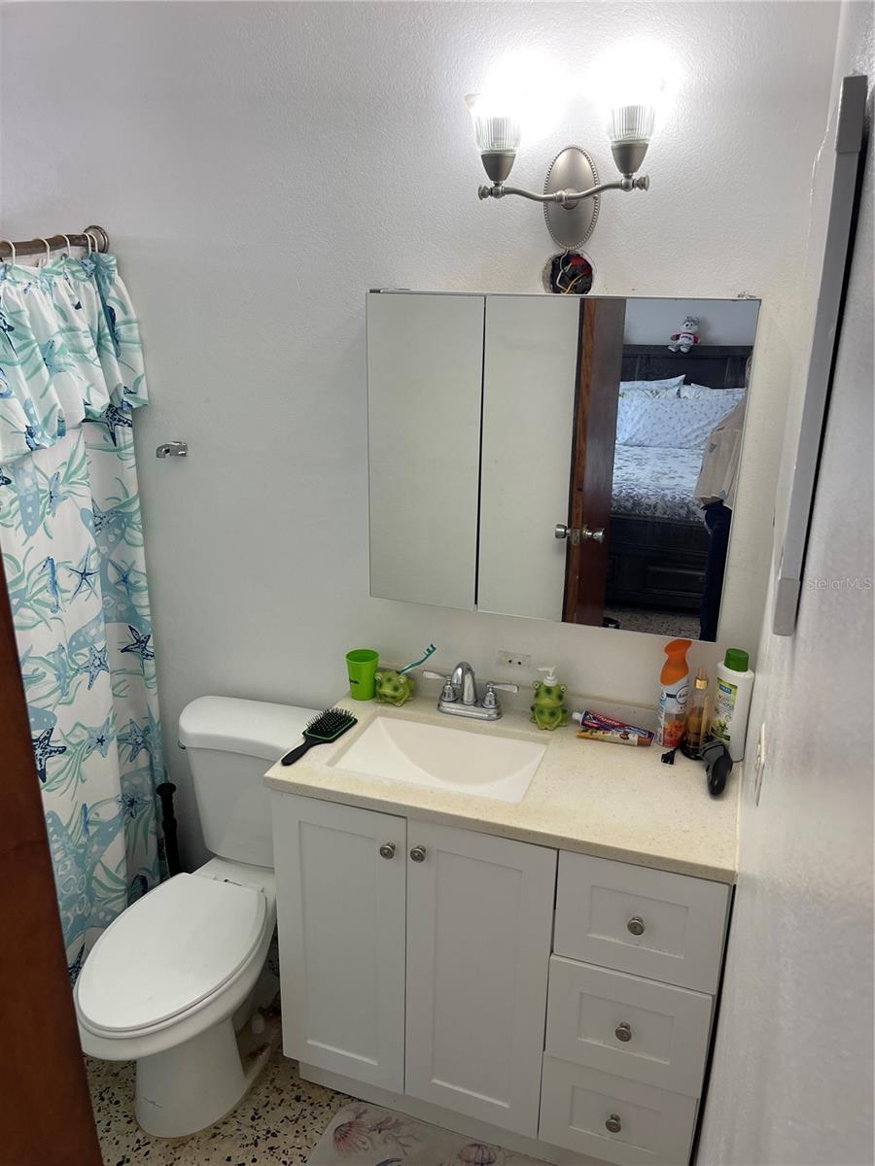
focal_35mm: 25
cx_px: 438
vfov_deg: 69.4
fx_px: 843
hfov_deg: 54.9
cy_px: 583
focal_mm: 5.1
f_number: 1.6
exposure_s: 1/120
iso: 64
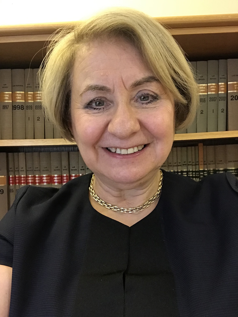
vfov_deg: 56.8
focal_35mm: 32
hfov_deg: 44.2
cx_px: 119
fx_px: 293
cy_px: 158
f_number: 2.2
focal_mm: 2.87
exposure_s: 1/25
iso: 200
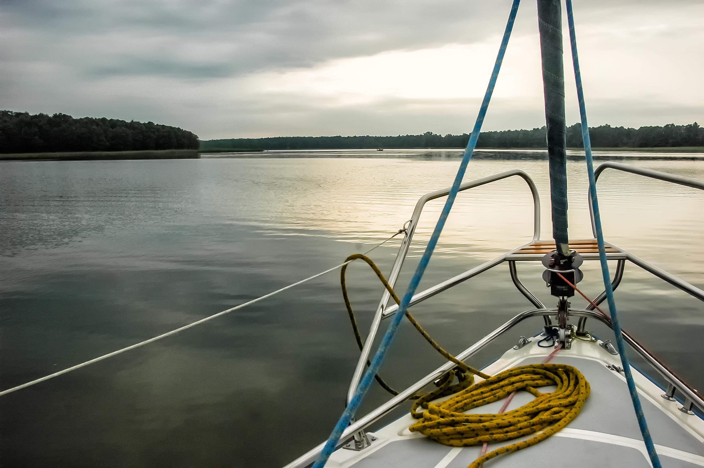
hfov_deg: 62.0
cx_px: 352
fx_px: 586
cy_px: 234
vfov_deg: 43.5
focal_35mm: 30
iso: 200
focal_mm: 20
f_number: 9
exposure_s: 1/320
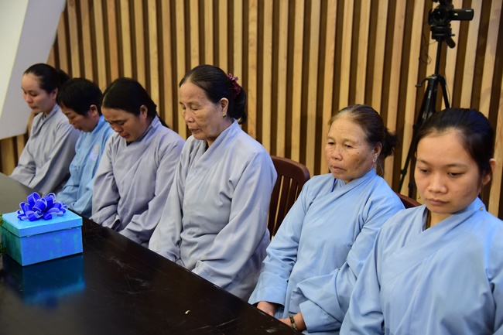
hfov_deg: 42.8
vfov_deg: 29.2
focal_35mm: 46
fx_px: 643
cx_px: 252
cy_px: 168
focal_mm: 46
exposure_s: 1/60
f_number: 4
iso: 1600
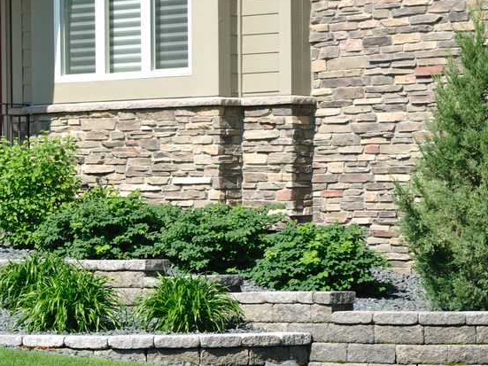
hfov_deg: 10.8
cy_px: 254
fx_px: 2579
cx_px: 129
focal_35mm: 183
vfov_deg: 8.1
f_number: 8
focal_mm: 70
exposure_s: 1/200
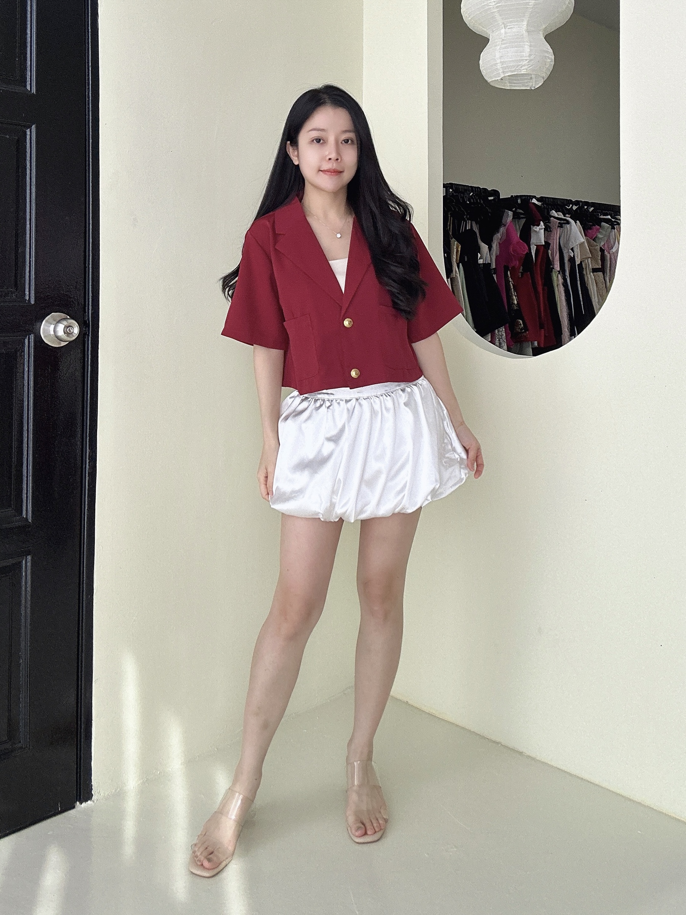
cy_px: 458
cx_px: 343
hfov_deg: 58.9
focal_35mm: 23
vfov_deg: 73.9
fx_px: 608
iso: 80
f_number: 1.9
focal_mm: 2.69
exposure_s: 1/121
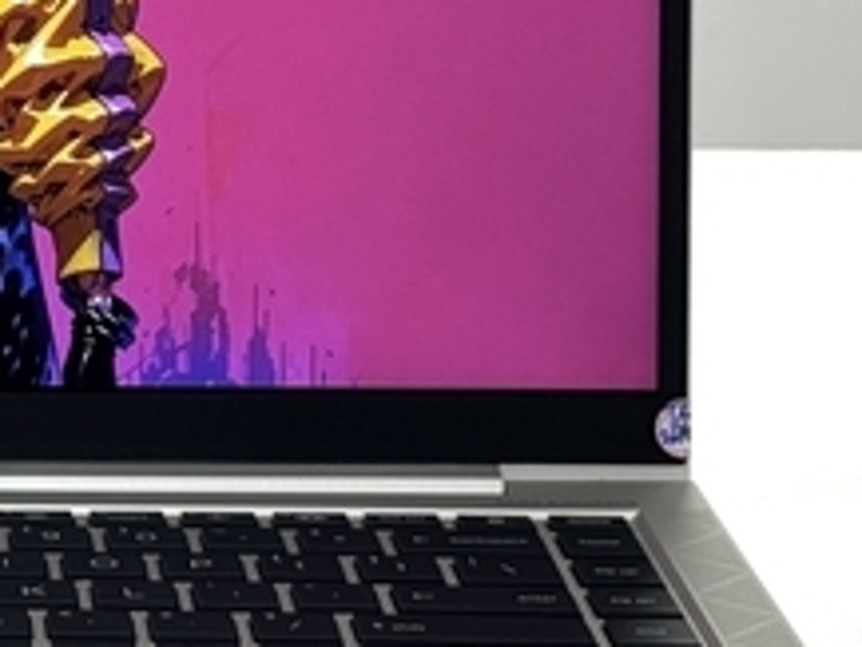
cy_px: 163
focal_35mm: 177
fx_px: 4410
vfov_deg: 8.4
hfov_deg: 11.0
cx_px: -111
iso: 50
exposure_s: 1/121
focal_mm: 6.76
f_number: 1.78
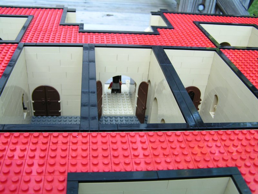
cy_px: 97
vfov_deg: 37.7
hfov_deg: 49.0
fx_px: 283
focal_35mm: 38
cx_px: 129
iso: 50
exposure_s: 1/50
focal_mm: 6.3
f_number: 2.8
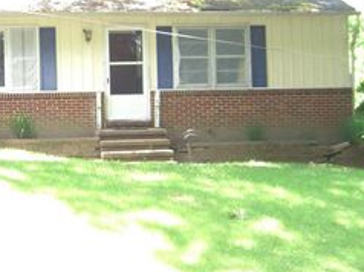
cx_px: 24
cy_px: 144
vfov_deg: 18.4
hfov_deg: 23.7
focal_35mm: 80
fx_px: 840
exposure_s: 1/50
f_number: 2.8
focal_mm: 7.9
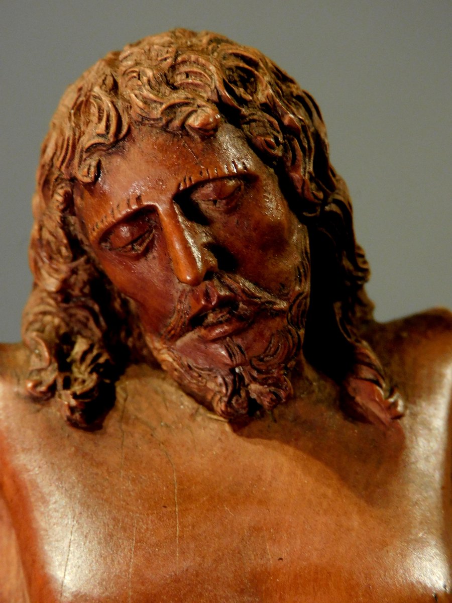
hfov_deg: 14.1
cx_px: 226
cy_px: 302
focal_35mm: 105
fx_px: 1828
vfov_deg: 18.7
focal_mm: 18.8
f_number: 4.8
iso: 400
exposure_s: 1/25
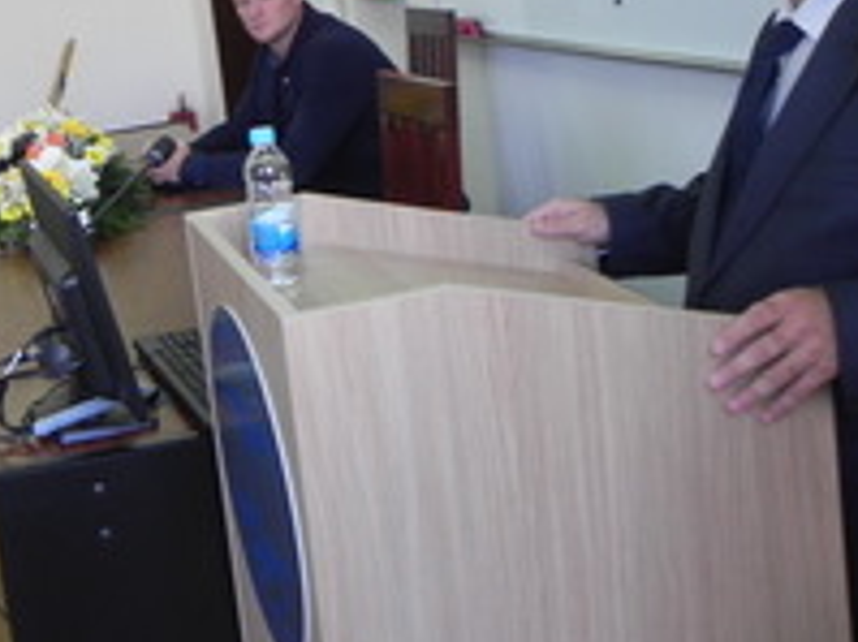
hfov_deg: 35.6
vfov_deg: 27.9
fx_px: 1263
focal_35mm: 51
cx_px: 108
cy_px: 123
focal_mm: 4.6
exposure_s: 1/31.5
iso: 160
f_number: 2.8
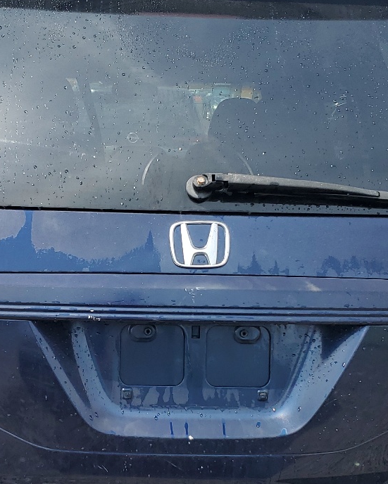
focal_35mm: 59
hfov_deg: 25.8
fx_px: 846
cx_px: 173
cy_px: 322
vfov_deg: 31.7
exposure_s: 1/2000
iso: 50
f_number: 1.5
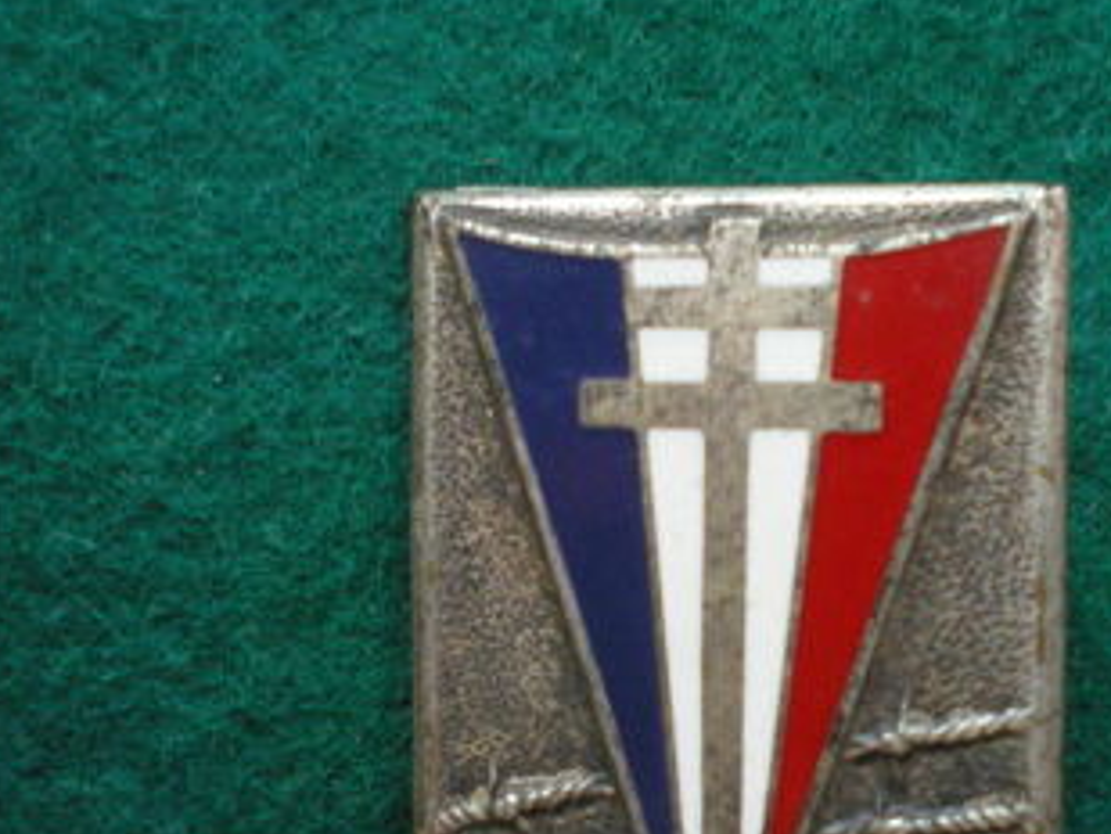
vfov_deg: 24.5
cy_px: 633
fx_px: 1894
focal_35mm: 59
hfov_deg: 32.4
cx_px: 759
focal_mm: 6.3
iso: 400
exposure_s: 1/25
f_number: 3.1
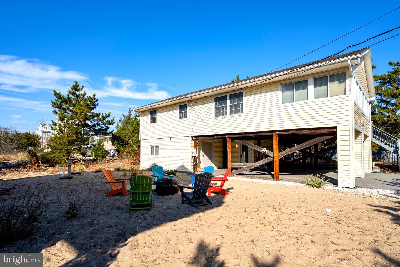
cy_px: 134
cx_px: 200
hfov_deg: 88.4
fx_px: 206
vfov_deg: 65.9
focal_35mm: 18
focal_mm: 18.5
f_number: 7.1
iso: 160
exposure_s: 1/500
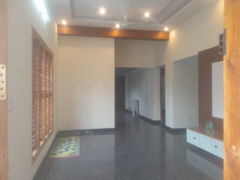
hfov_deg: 65.3
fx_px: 187
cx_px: 120
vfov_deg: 51.4
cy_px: 90
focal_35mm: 27
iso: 80
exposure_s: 1/50
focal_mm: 4
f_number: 1.8
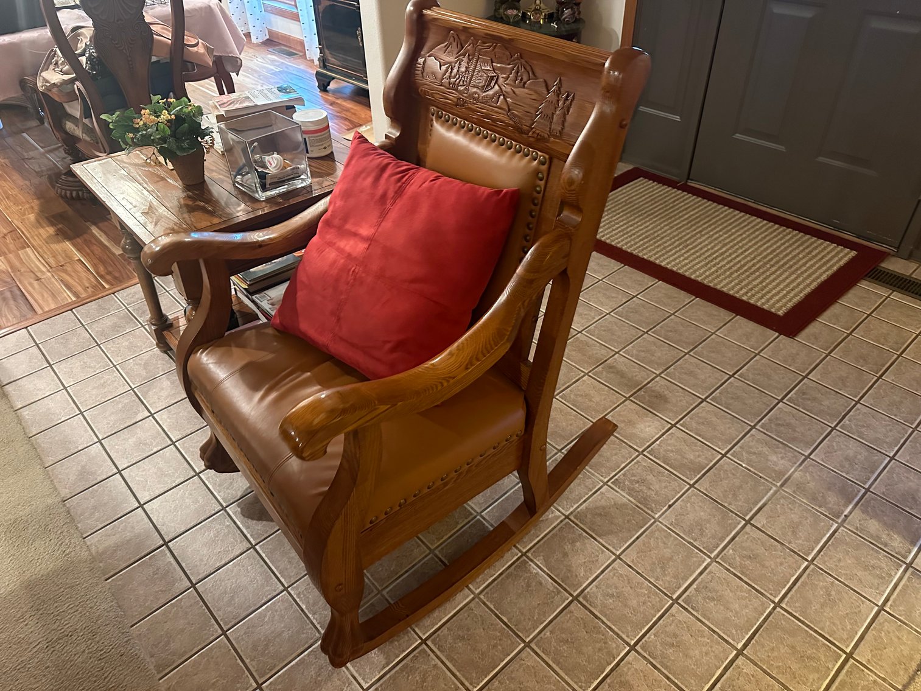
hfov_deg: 71.6
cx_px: 460
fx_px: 639
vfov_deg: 56.8
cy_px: 346
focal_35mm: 24
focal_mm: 6.86
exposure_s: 1/40
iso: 1000
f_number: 1.78
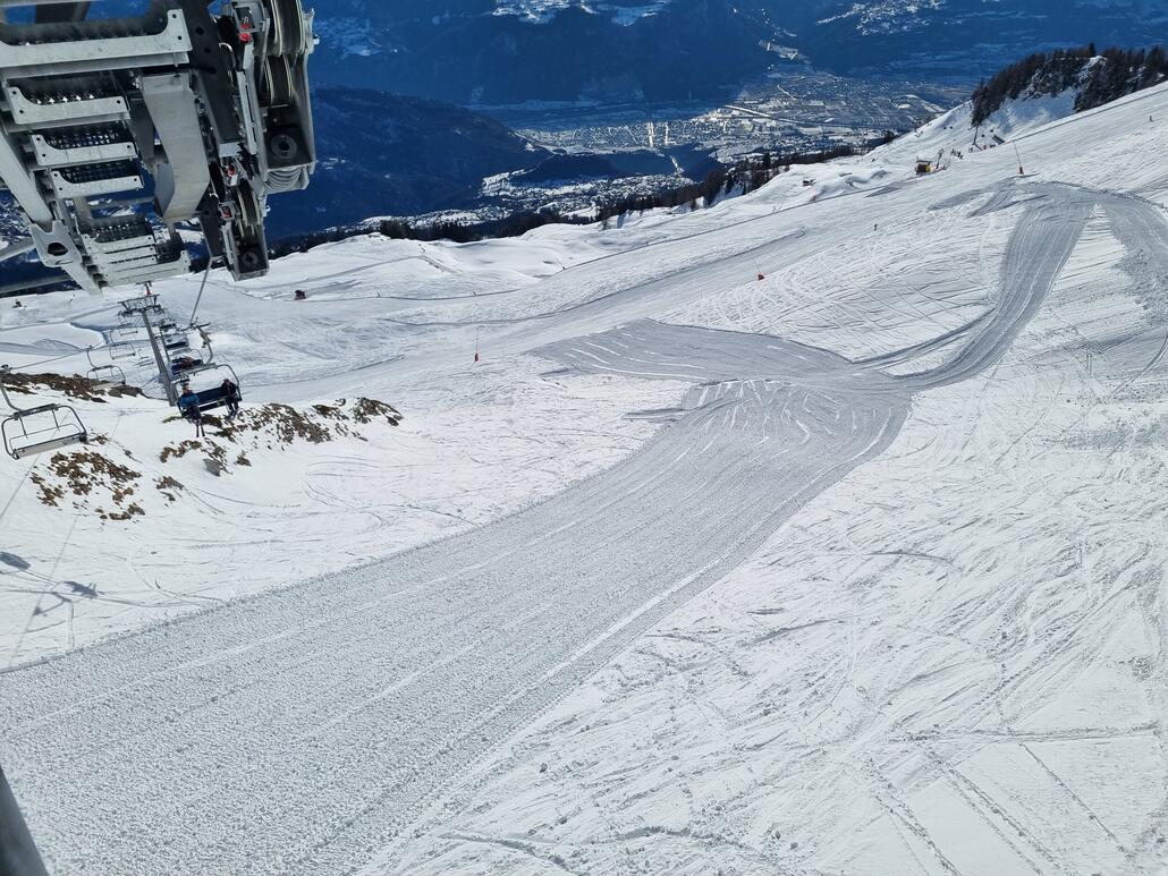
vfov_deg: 53.1
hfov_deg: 67.3
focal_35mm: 26
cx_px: 584
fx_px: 877
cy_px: 438
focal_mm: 5.4
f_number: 1.8
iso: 50
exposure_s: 1/9408
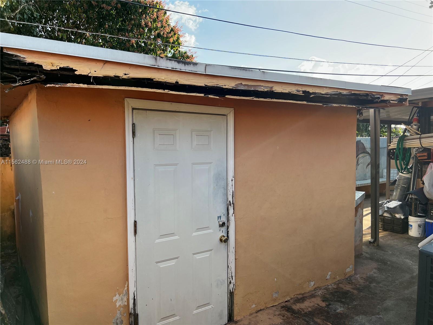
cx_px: 216
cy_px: 162
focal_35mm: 26
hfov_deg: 67.3
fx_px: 325
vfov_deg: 53.1
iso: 50
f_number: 1.5
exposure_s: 1/1280
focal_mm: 5.7
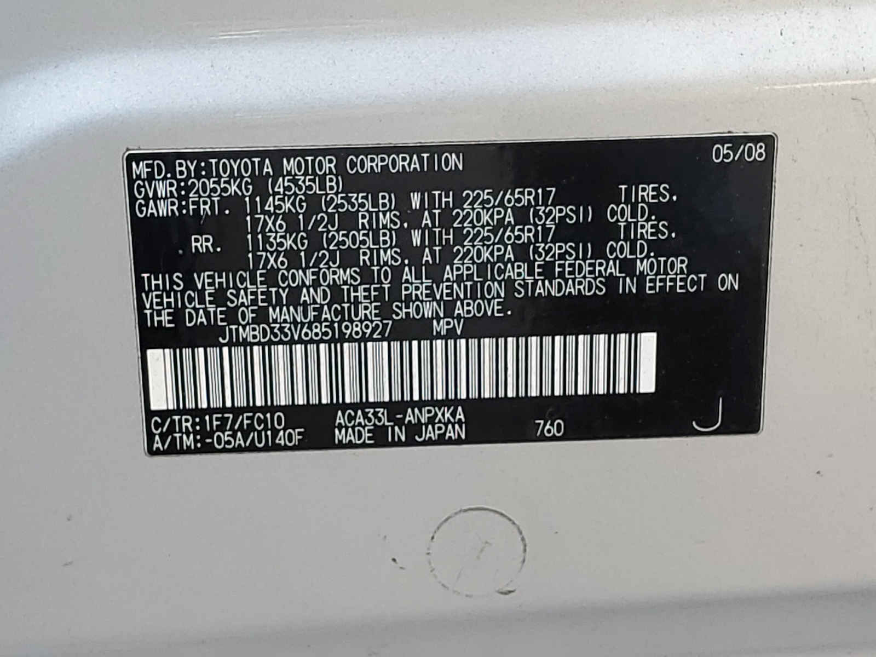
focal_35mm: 26
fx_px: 658
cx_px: 438
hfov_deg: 67.3
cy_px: 328
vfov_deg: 53.1
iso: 50
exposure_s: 1/222
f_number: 1.5
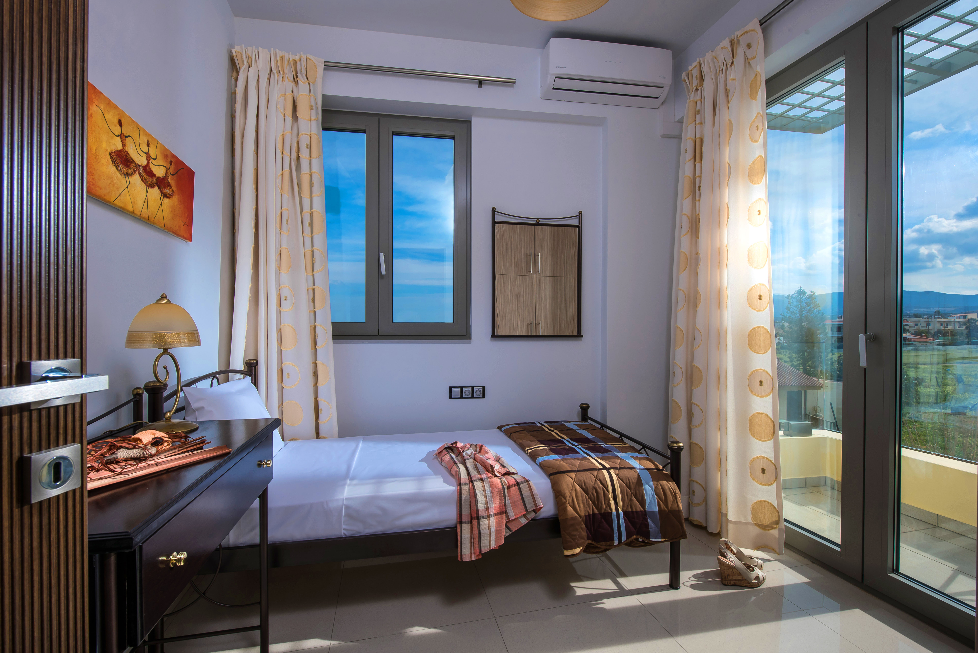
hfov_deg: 96.7
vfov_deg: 73.8
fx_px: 435
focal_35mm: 16
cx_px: 489
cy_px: 326
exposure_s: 1/200
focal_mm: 16
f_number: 14
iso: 200
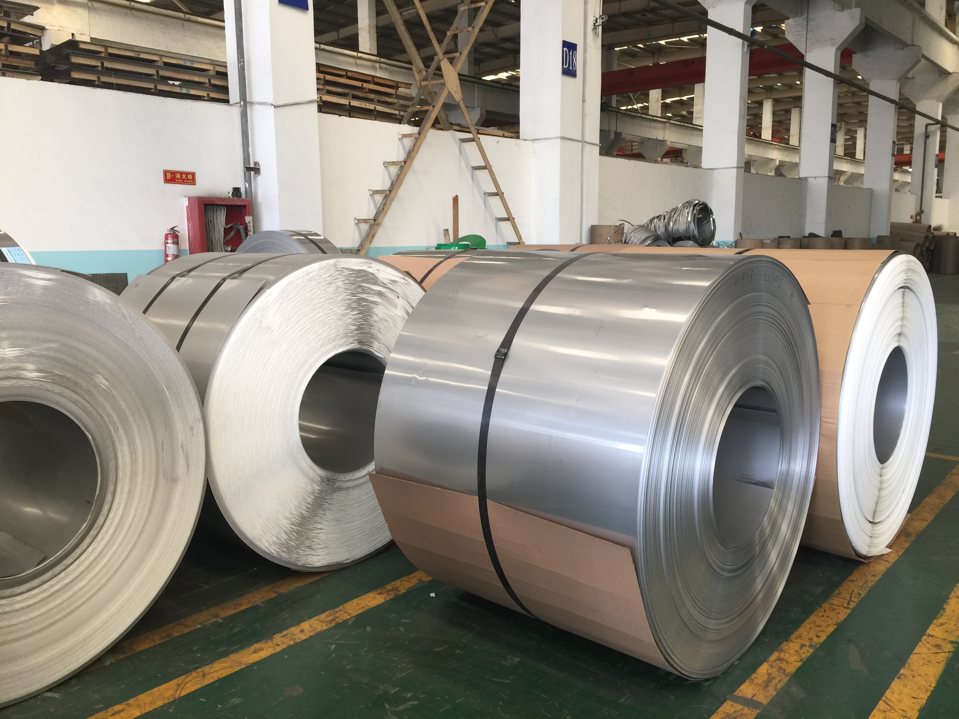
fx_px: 803
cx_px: 480
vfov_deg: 48.2
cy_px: 360
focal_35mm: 29
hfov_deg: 61.7
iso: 32
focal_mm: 4.15
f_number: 2.2
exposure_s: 1/33
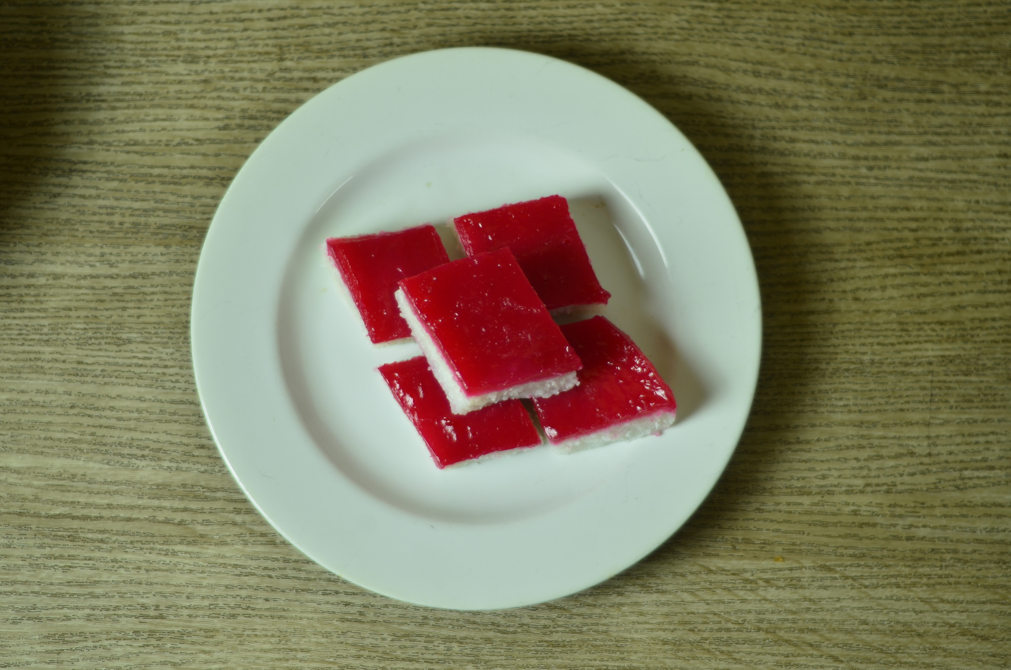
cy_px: 335
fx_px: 2102
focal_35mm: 75
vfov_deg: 18.1
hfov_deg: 27.0
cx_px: 506
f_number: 1.8
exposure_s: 1/60
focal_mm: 50
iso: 140
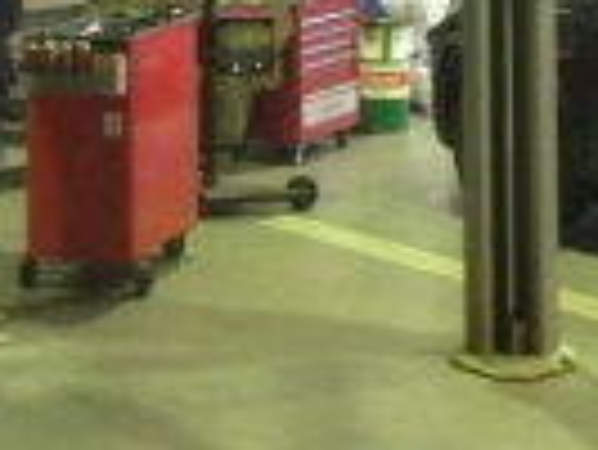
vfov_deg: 12.8
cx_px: 337
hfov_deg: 18.0
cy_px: -238
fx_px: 1885
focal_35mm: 109
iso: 320
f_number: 2.4
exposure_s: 1/20
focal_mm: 4.12
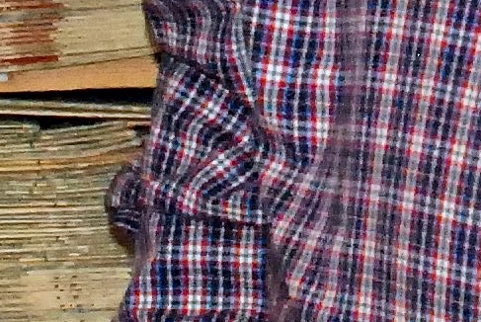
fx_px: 4468
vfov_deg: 4.0
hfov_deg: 6.0
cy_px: -593
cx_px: 941
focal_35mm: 334
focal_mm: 28
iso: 2000
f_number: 6.3
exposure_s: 1/60
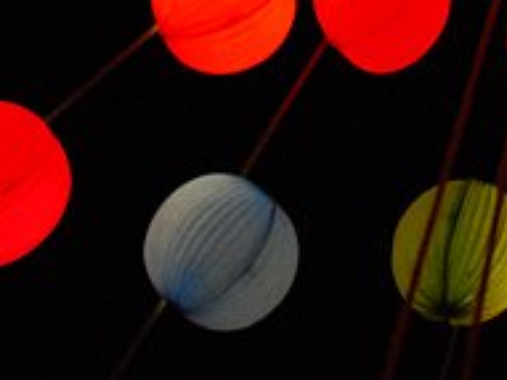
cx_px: 698
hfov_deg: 12.7
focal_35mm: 150
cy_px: -401
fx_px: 2196
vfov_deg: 9.2
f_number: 3.8
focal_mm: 22
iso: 800
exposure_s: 1/80
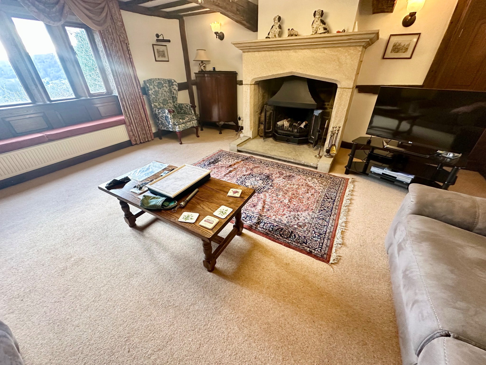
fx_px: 197
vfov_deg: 85.7
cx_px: 243
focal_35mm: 14
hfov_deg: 102.1
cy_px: 182
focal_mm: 2.22
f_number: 2.2
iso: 320
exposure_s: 1/50
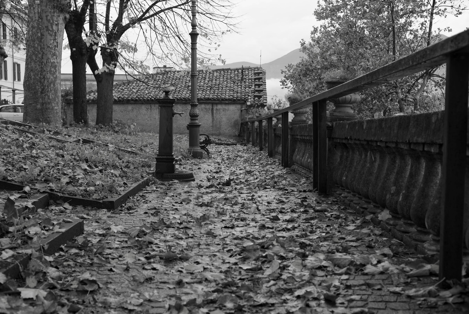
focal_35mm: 43
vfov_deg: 31.3
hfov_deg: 45.4
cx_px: 234
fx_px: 561
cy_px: 157
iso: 100
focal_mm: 43
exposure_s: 1/60
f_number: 5.6
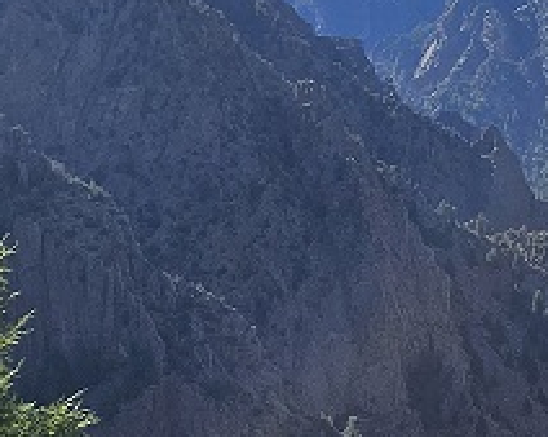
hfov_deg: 13.9
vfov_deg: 14.3
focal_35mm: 106
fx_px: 1717
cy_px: 5
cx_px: 1238
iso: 25
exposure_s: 1/2027
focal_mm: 5.4
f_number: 1.8
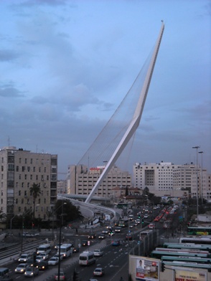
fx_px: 618
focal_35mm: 76
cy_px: 140
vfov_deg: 25.7
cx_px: 106
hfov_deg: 19.4
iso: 100
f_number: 3.9
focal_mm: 12.3
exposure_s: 1/125
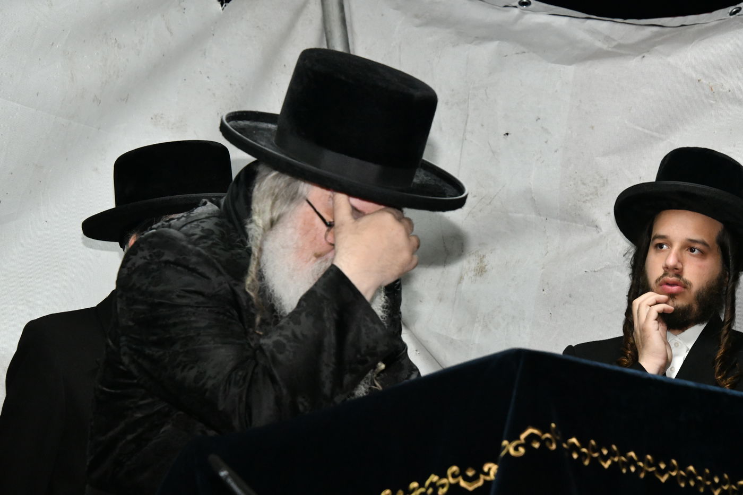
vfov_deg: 9.1
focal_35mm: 150
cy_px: 248
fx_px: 3095
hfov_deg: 13.7
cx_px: 372
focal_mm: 150
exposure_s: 1/160
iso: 8000
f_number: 10
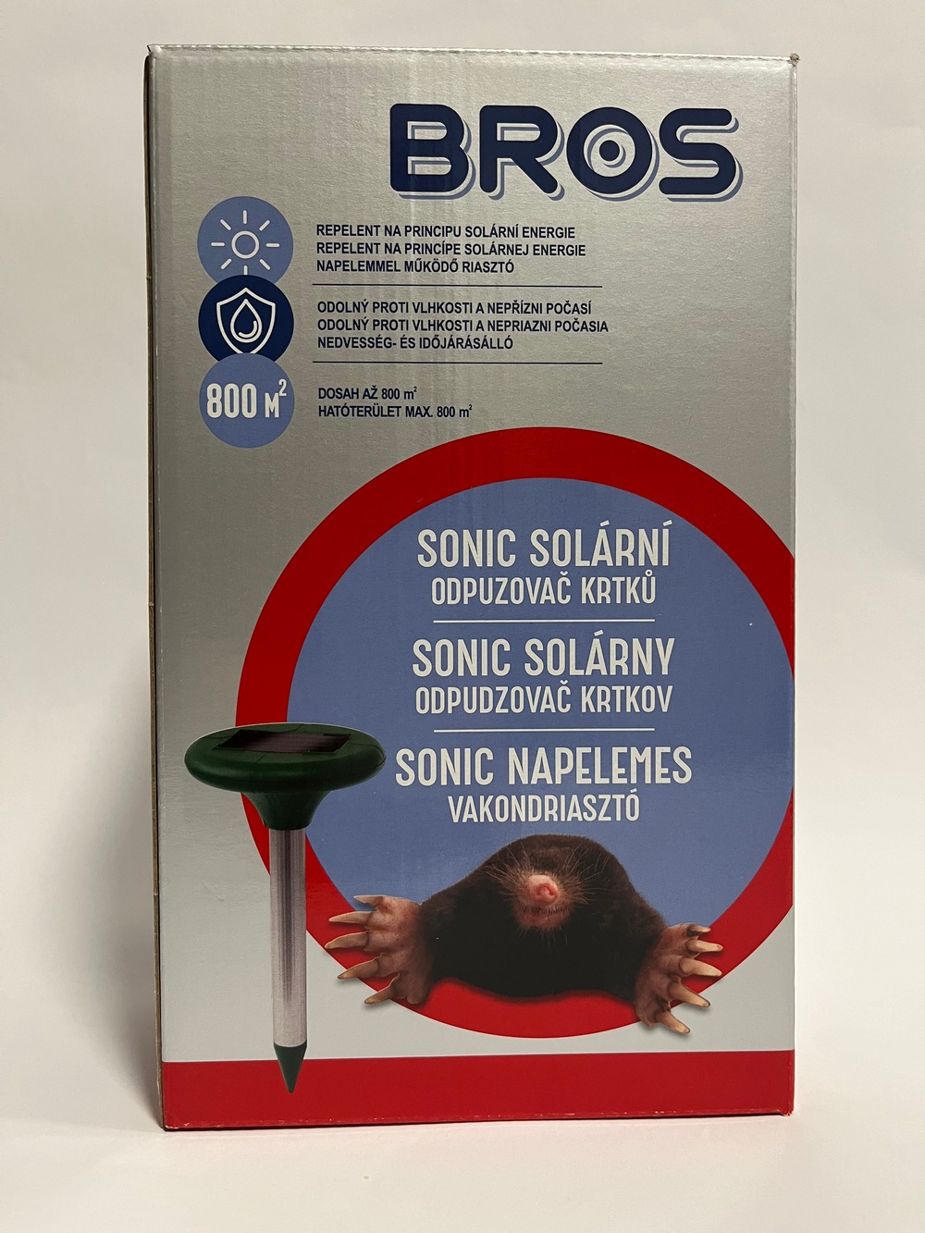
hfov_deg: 53.1
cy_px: 616
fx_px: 926
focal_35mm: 26
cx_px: 462
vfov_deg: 67.3
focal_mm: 5.1
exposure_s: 1/50
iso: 200
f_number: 1.6
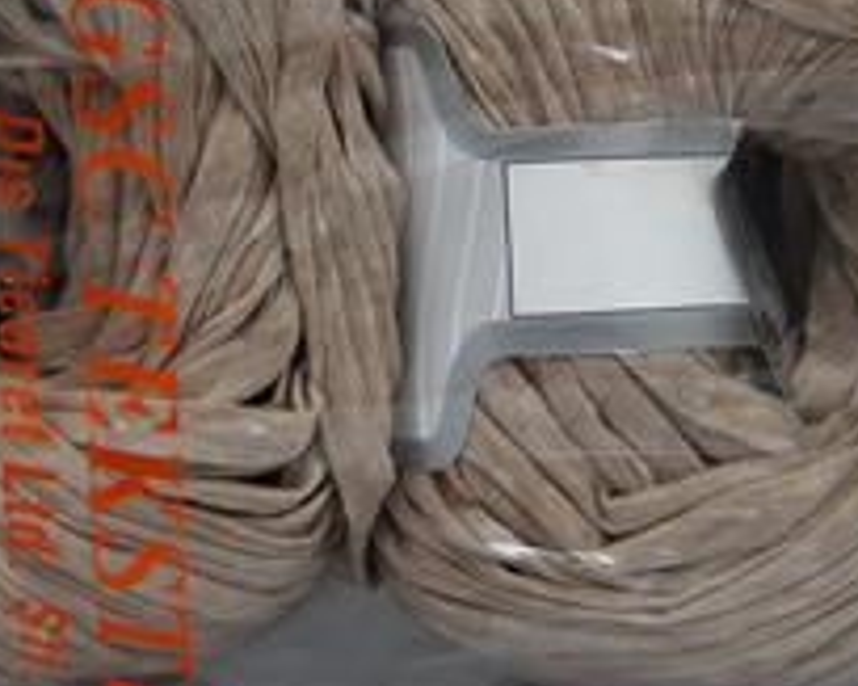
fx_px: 2132
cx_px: 345
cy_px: 200
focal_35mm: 84
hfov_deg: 22.7
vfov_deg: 18.2
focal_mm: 8.96
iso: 198
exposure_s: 1/120
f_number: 2.8
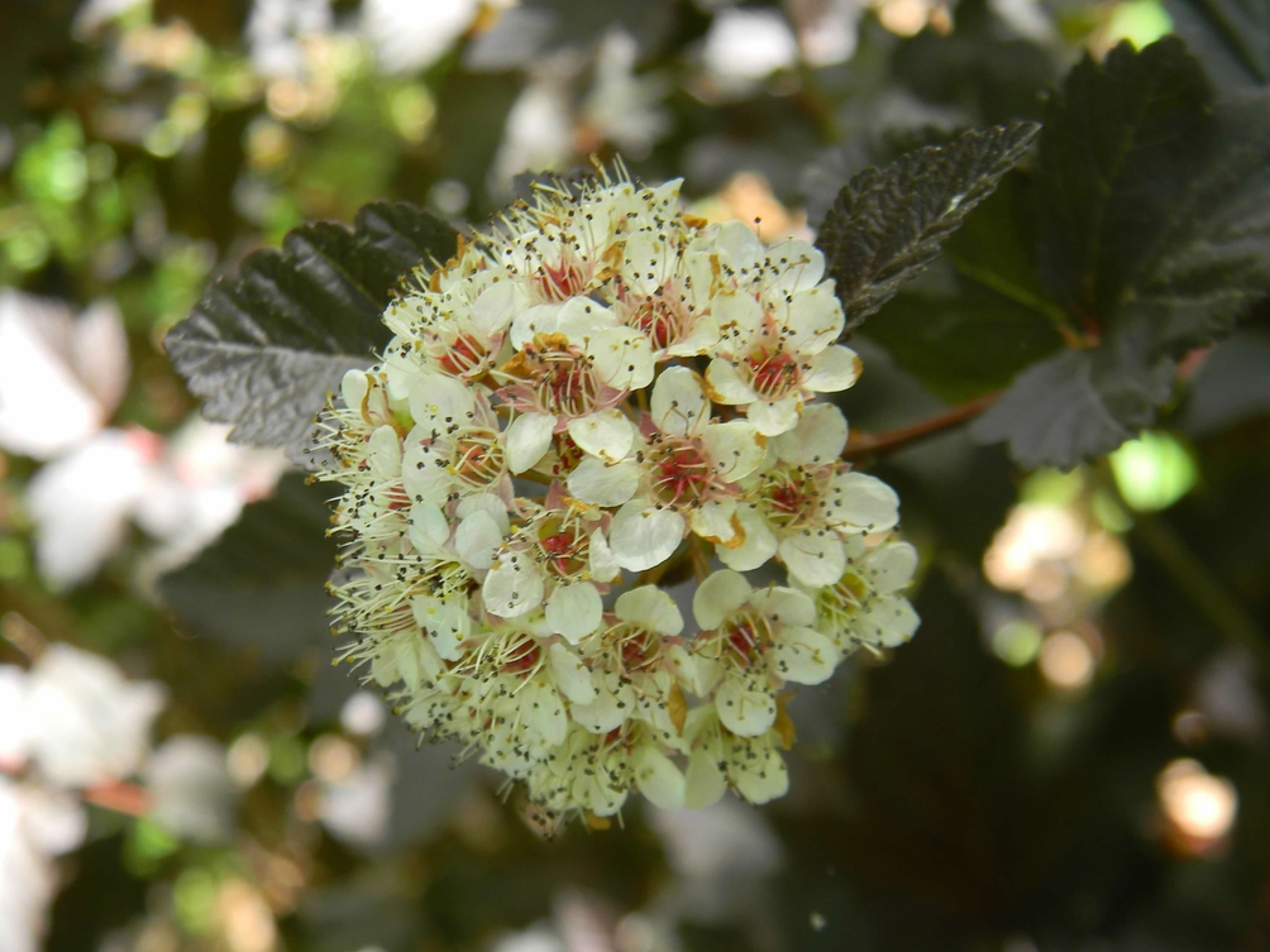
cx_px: 641
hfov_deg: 37.5
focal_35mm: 51
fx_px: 1871
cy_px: 483
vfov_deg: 28.6
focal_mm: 12.2
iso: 80
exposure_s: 1/42
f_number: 4.3
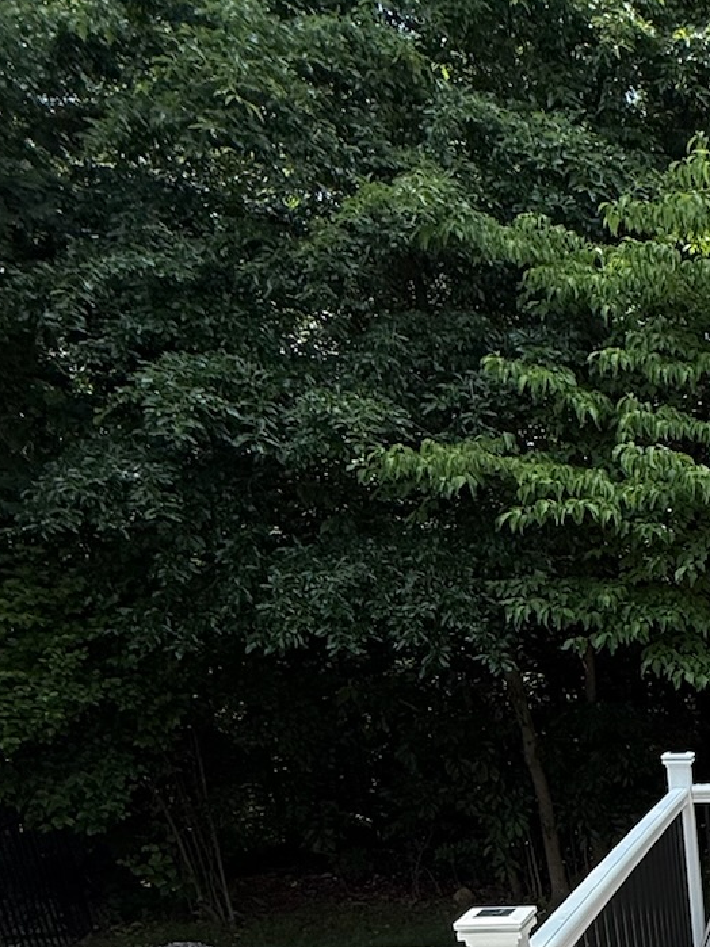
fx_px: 1122
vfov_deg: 38.0
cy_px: 1043
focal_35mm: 41
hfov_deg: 27.6
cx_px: 978
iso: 50
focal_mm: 2.22
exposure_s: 1/888
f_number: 2.2
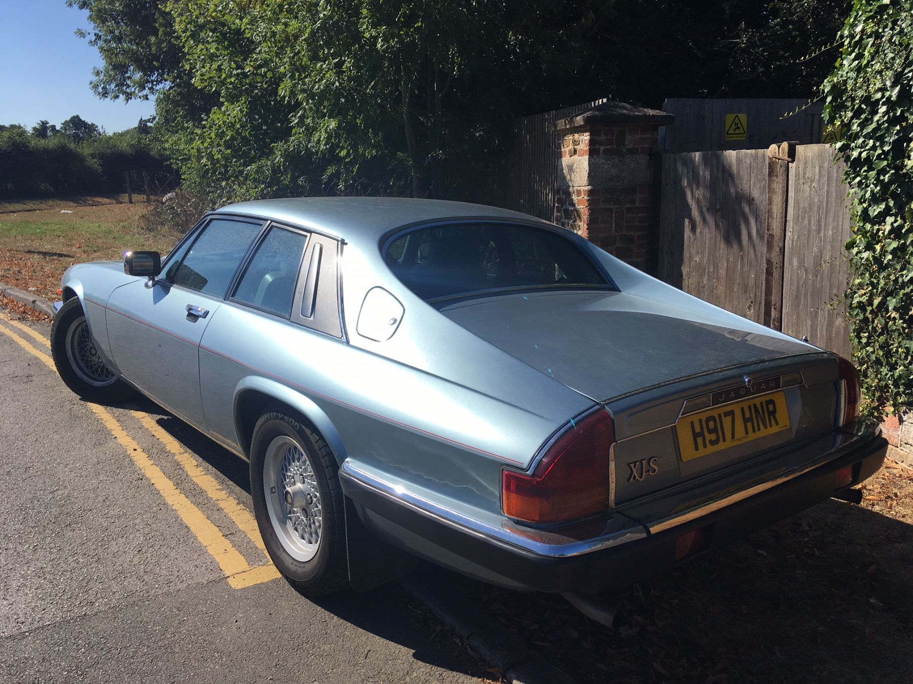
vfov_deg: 48.2
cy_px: 342
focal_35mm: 29
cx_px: 456
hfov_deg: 61.7
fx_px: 765
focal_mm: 4.15
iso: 25
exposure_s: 1/2262
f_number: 2.2
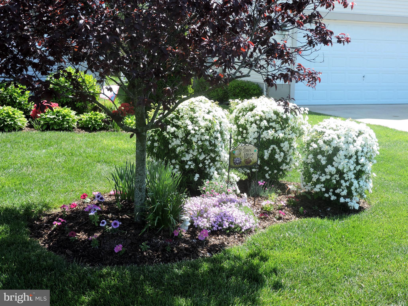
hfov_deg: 40.4
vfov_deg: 30.9
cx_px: 204
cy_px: 153
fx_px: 554
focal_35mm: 47
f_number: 3.5
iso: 100
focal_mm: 8.4
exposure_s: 1/320
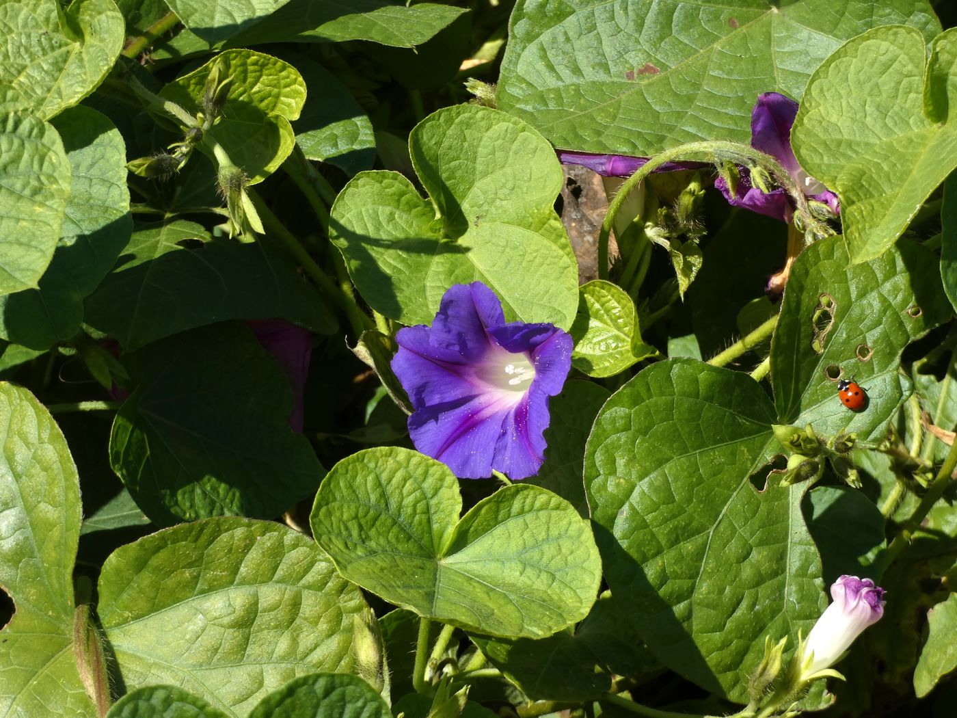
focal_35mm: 250
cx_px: 478
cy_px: 359
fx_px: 6912
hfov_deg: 7.9
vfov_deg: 5.9
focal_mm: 44.8
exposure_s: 1/400
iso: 80
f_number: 5.5
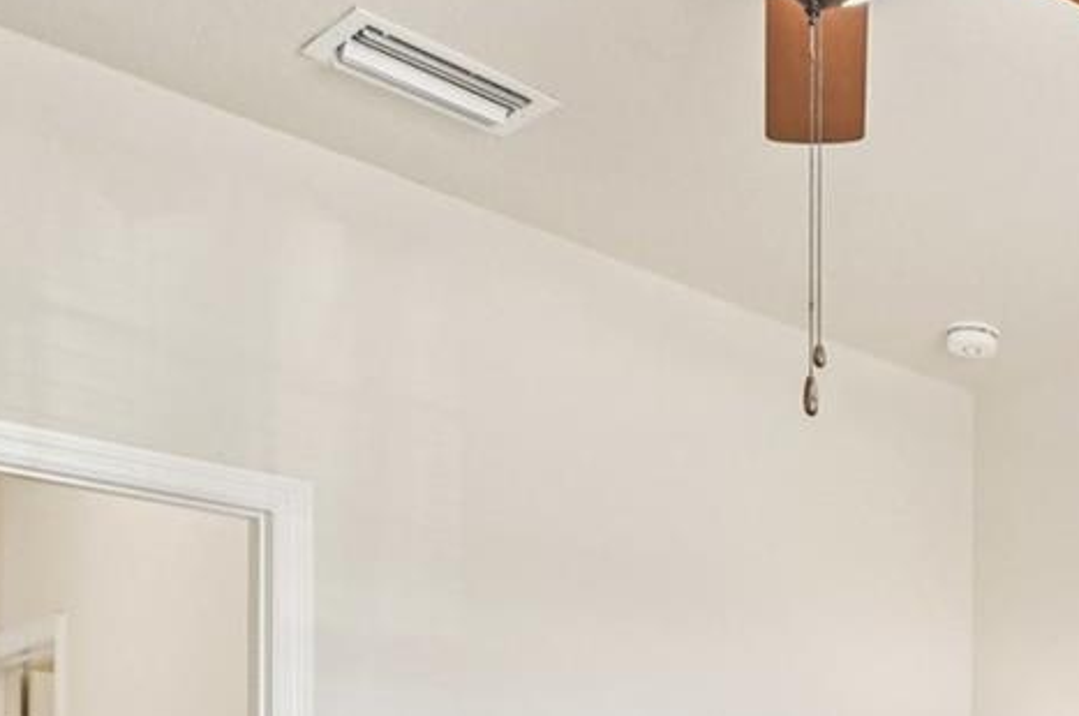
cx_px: 1243
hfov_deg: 34.4
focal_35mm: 48
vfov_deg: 25.1
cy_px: 865
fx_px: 1437
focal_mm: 14
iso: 400
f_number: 8
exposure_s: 1/40
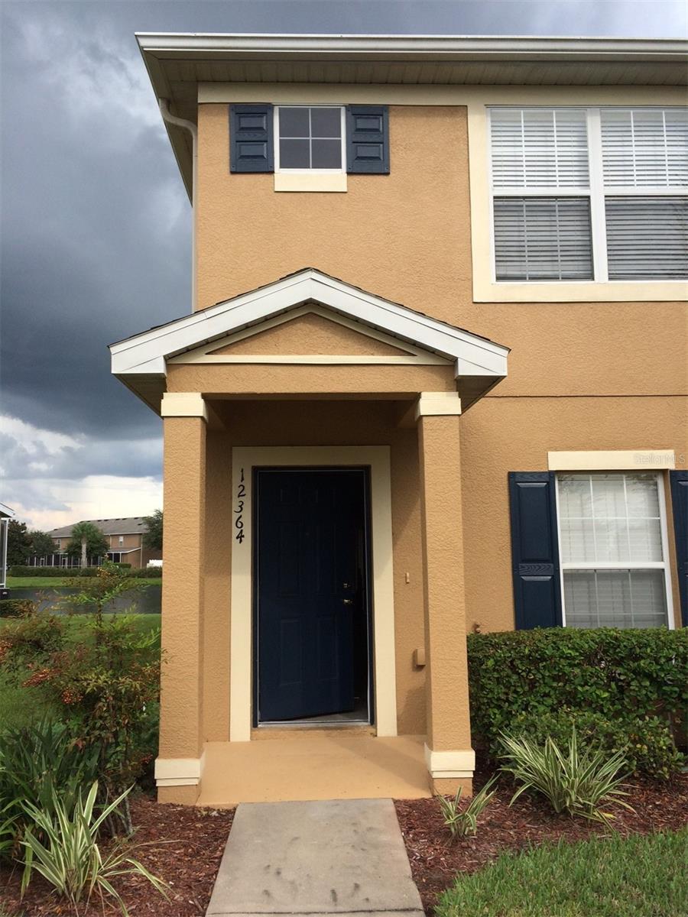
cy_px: 458
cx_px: 344
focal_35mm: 29
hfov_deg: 48.2
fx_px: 769
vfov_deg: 61.7
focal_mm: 4.15
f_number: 2.2
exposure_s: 1/1026
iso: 32
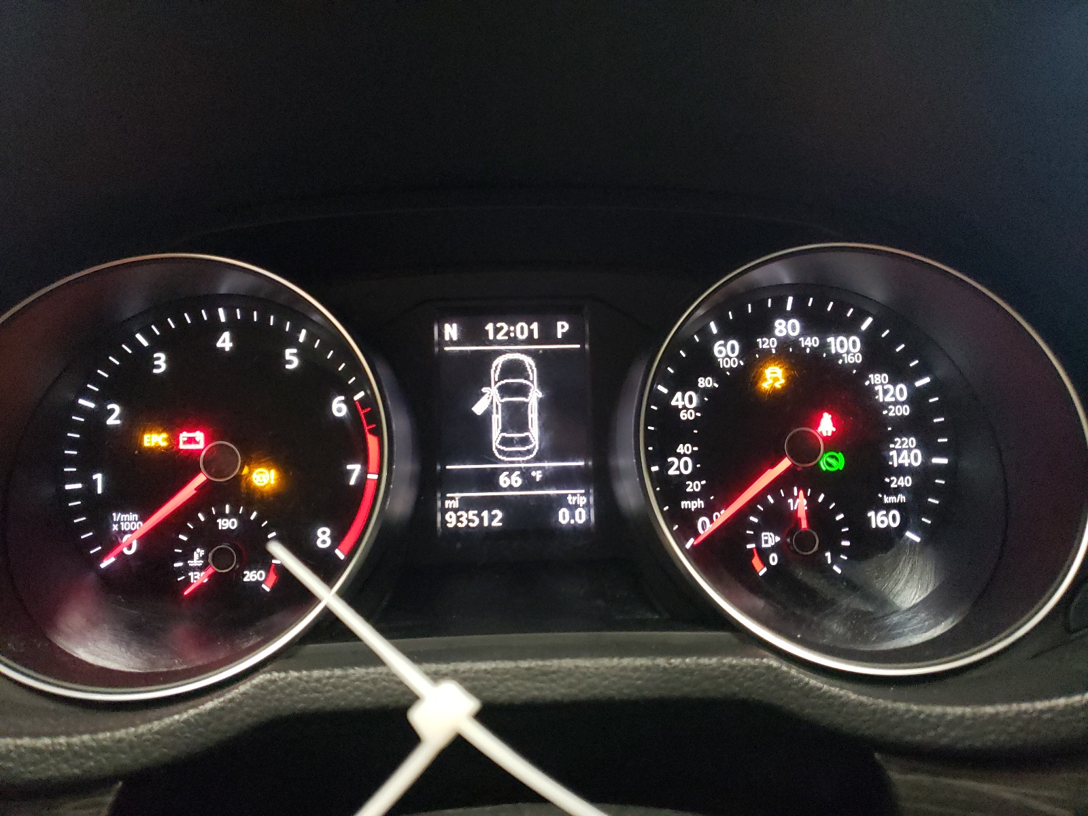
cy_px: 408
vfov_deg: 53.1
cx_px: 544
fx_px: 817
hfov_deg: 67.3
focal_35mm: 26
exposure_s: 1/24
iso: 642
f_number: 1.5
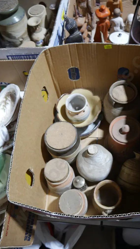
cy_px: 125
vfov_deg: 62.6
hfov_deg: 37.5
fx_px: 205
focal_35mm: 31
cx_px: 91
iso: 400
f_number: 3.5
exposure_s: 1/60
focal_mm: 14
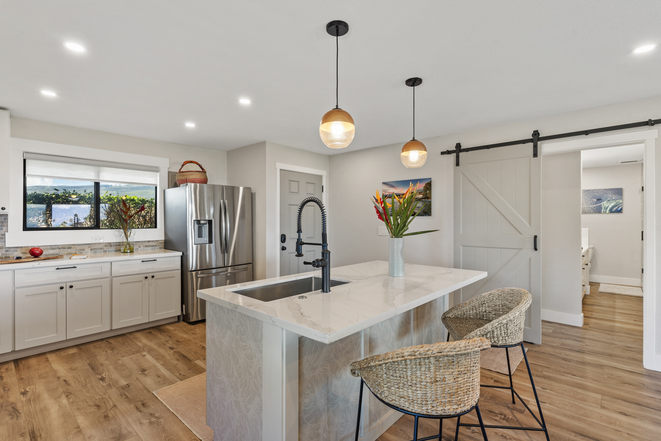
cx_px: 330
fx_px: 312
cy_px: 220
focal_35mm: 17
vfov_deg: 70.4
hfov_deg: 93.3
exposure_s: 1/1.25
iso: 100
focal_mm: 17
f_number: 8
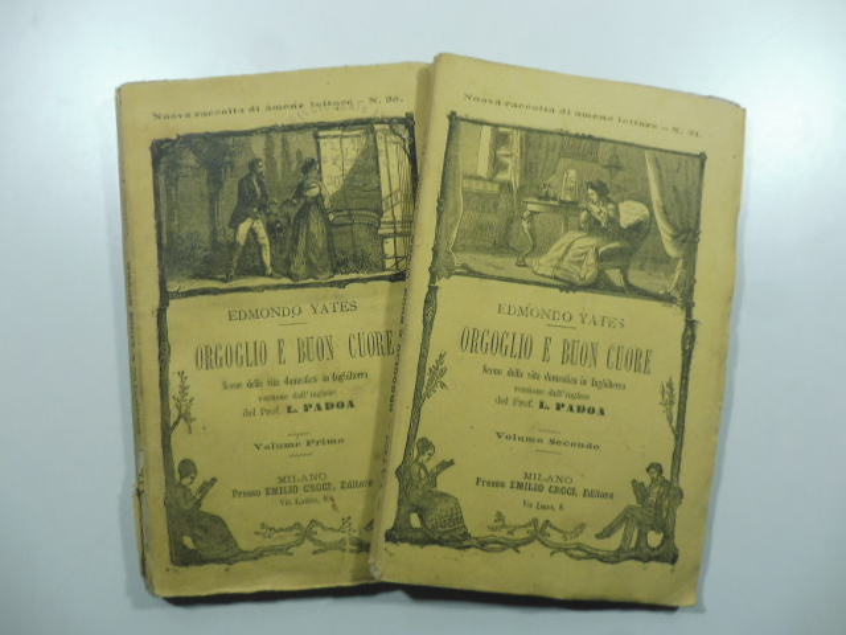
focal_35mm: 24
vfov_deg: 56.8
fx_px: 587
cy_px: 318
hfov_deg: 71.6
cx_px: 423
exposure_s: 1/100
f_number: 3.3
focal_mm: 4.3
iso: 100
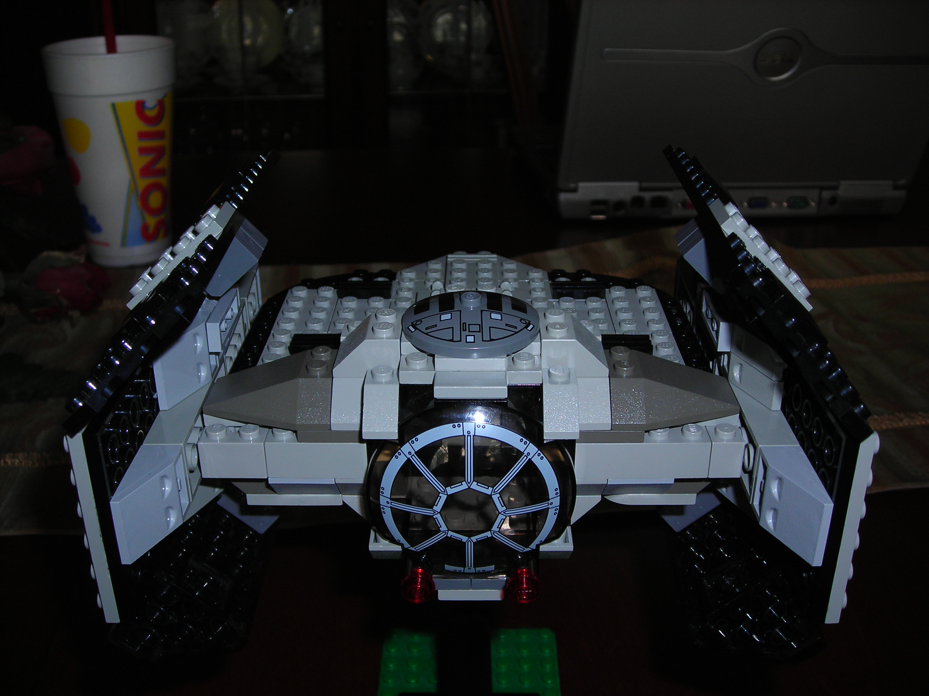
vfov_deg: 37.7
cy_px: 348
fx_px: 1020
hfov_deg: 49.0
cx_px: 464
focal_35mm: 38
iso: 50
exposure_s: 1/60.1
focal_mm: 6.3
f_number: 3.2
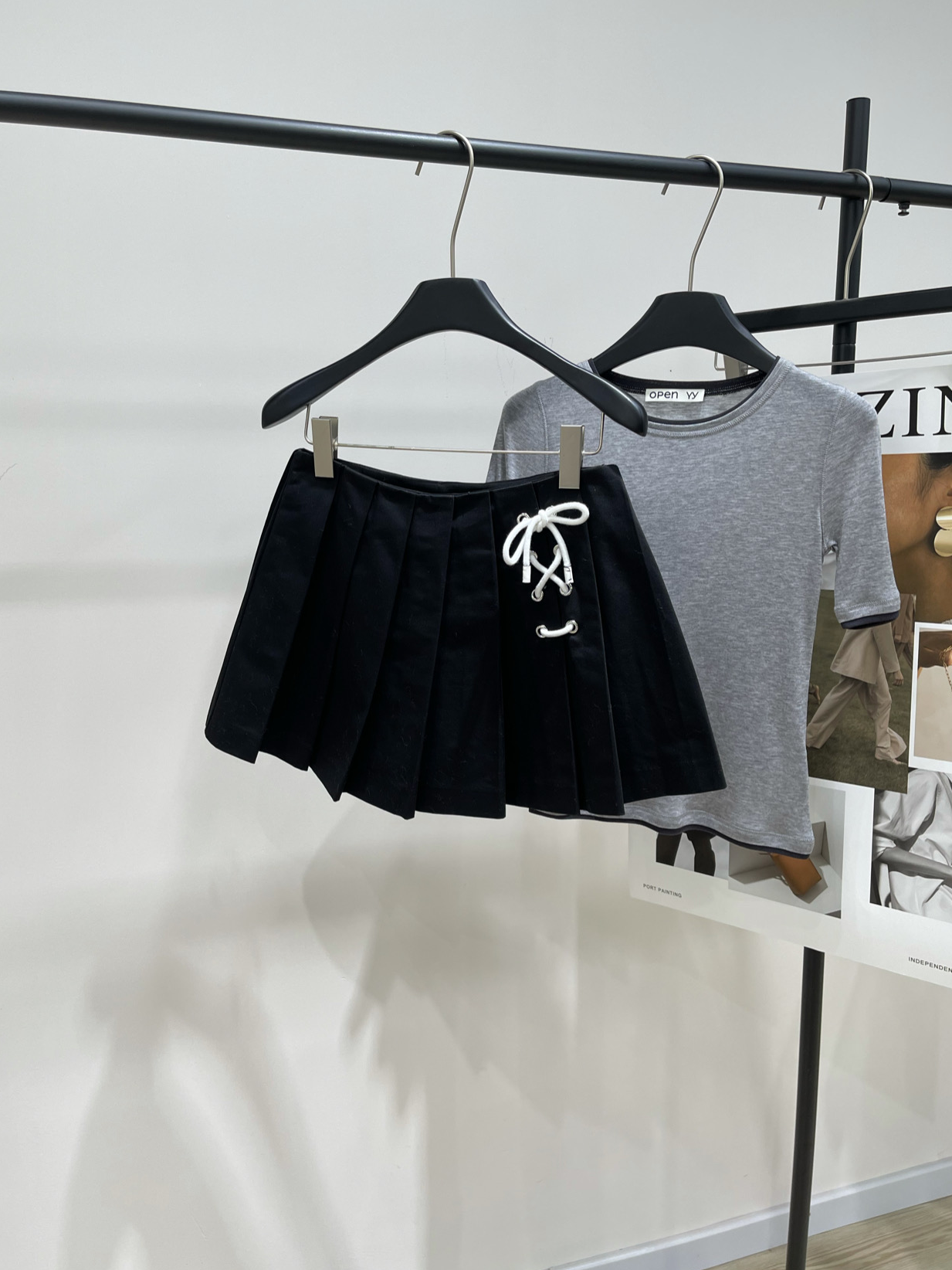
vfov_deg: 65.3
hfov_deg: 51.3
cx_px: 459
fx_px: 990
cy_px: 615
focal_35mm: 27
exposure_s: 1/121
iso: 50
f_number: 1.6
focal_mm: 5.1
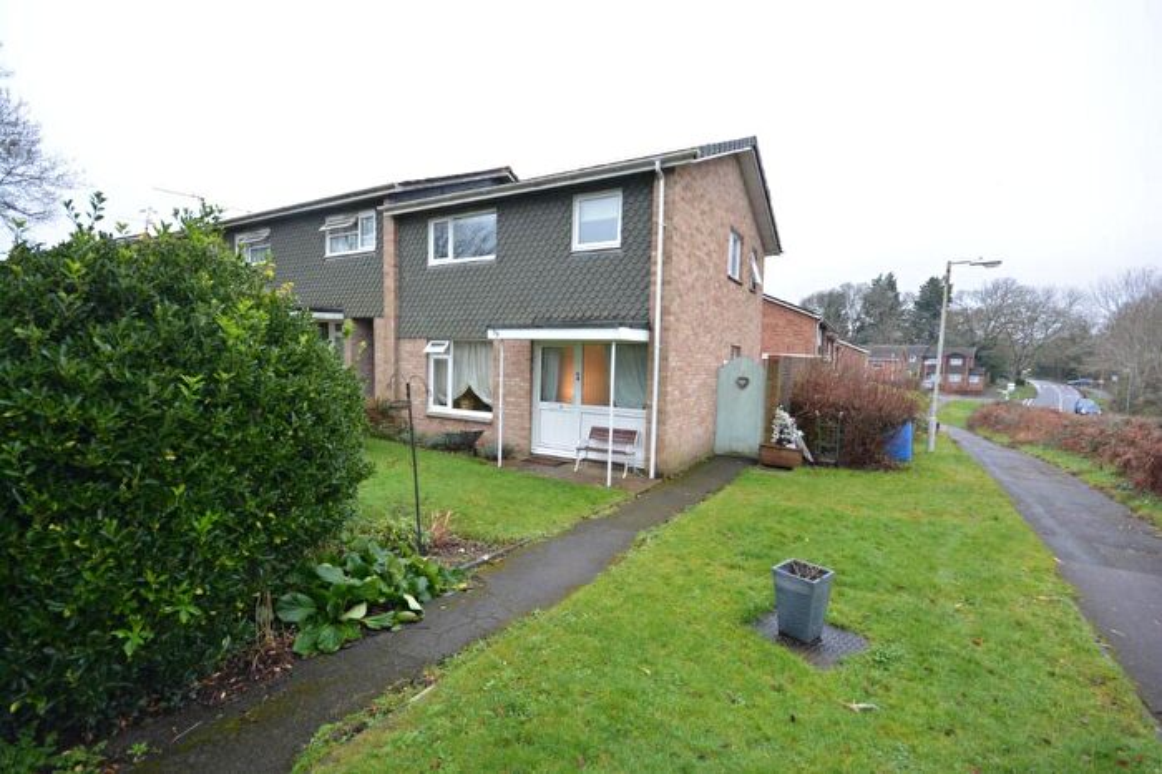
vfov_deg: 77.3
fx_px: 484
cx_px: 581
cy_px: 387
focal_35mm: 15
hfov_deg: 100.4
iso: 400
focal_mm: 10
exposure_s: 1/25
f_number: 8
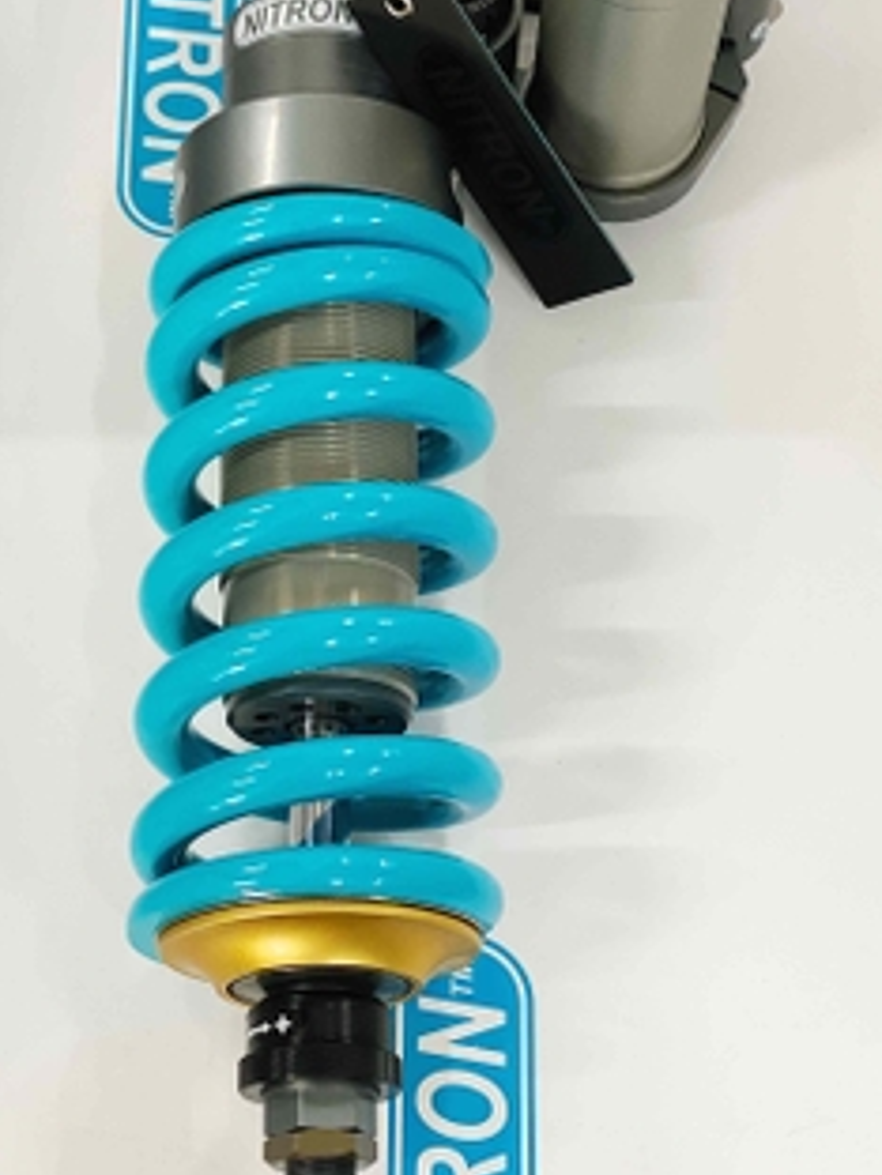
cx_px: 396
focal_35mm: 80
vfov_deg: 24.4
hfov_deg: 18.4
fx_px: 2718
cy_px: 520
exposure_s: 1/33
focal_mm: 6
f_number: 2
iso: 250
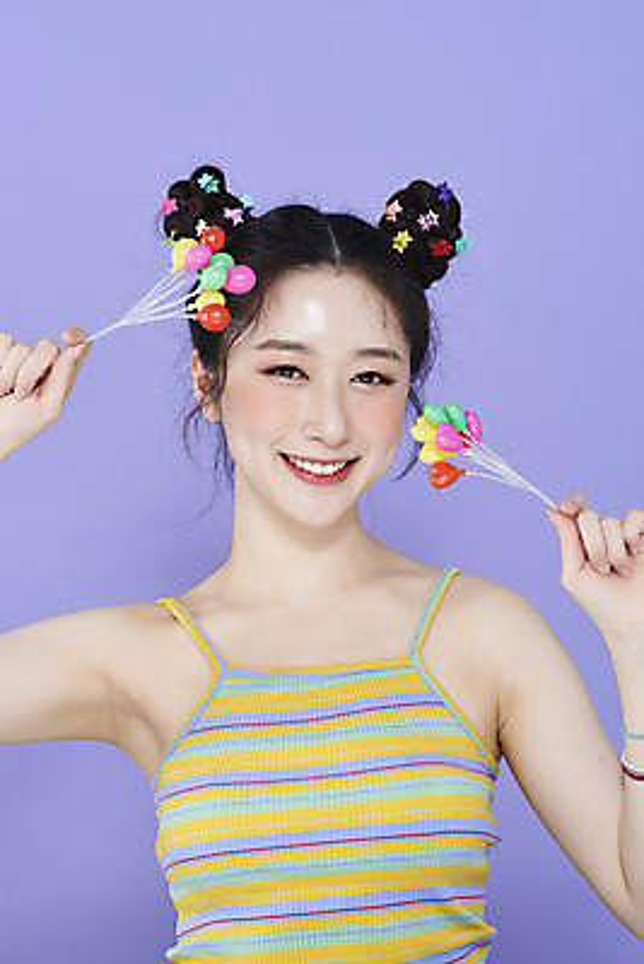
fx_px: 2815
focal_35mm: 105
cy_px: 482
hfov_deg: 13.1
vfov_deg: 19.4
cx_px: 322
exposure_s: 1/125
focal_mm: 105
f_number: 11
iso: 64
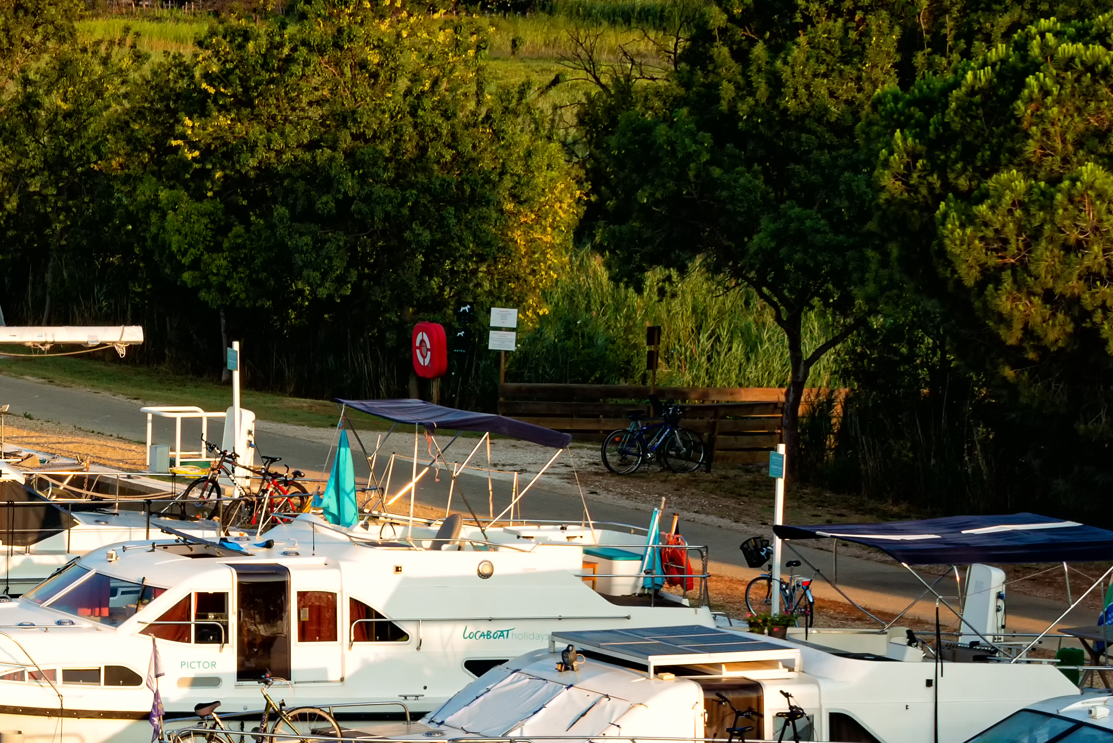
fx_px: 6154
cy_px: 625
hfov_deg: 10.2
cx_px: -181
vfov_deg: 6.9
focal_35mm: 199
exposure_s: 1/100
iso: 100
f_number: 11
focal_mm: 70
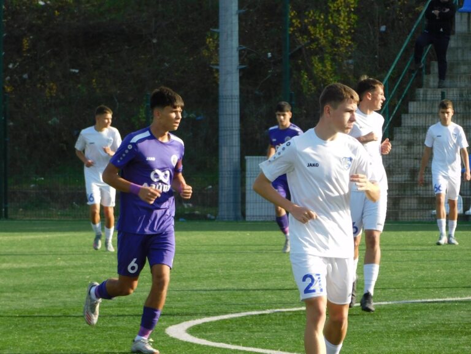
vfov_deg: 4.0
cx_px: 236
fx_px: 5021
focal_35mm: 369
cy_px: 177
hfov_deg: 5.4
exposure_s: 1/250
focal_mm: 65.4
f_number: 5.8
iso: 125
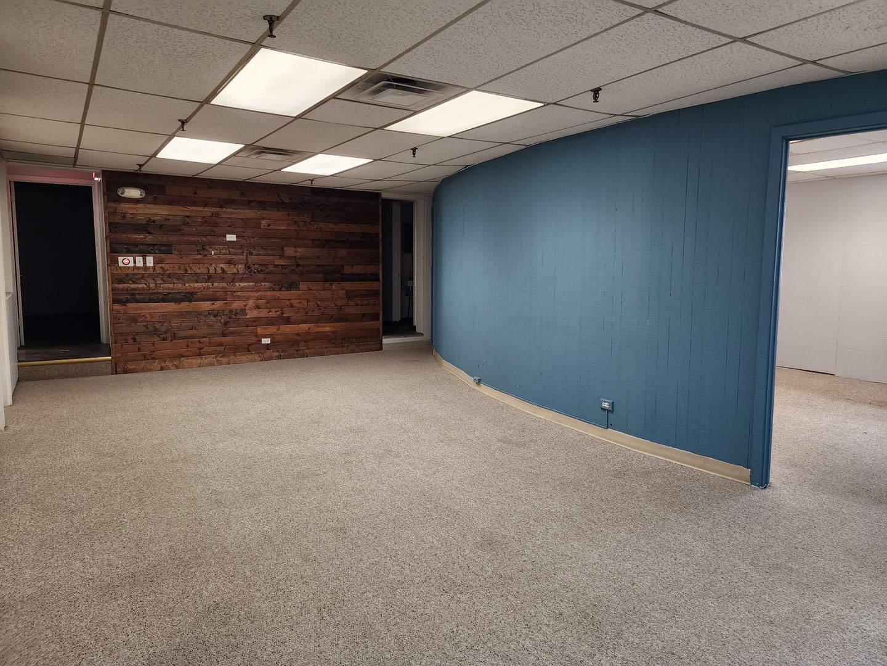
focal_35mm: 23
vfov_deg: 58.9
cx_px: 444
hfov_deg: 73.9
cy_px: 333
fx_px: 589
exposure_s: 1/120
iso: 160
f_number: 1.8
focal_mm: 6.4
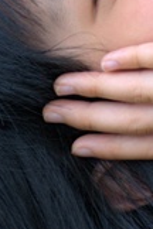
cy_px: -89
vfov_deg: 2.1
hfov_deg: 1.4
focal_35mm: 968
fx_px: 6171
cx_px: 251
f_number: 4.5
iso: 100
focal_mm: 102
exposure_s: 1/60
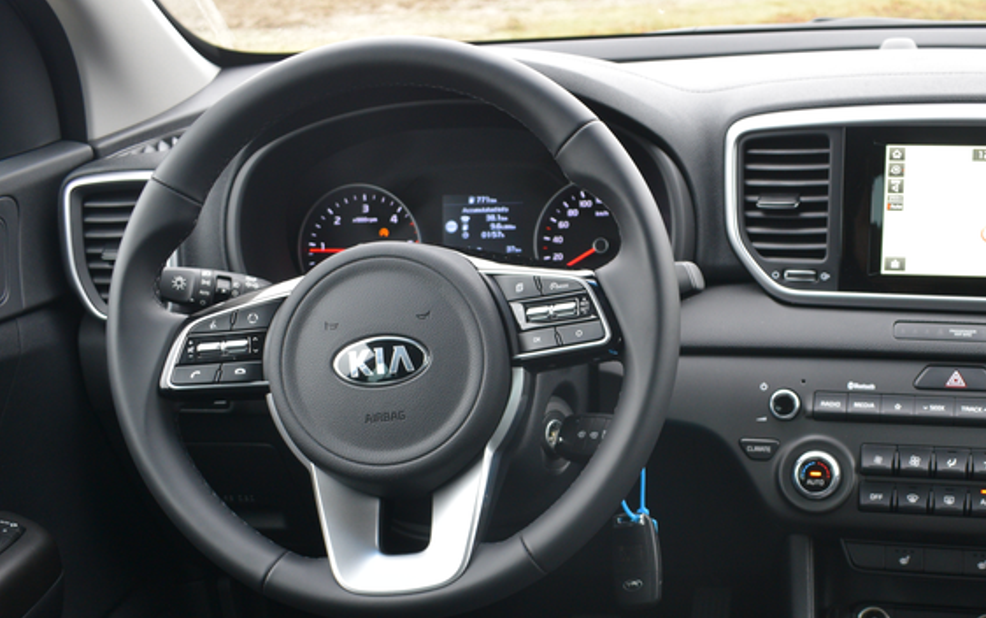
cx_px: 644
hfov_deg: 43.0
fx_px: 1237
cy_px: 517
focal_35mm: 46
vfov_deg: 27.3
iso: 450
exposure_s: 1/60
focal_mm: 18
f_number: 4
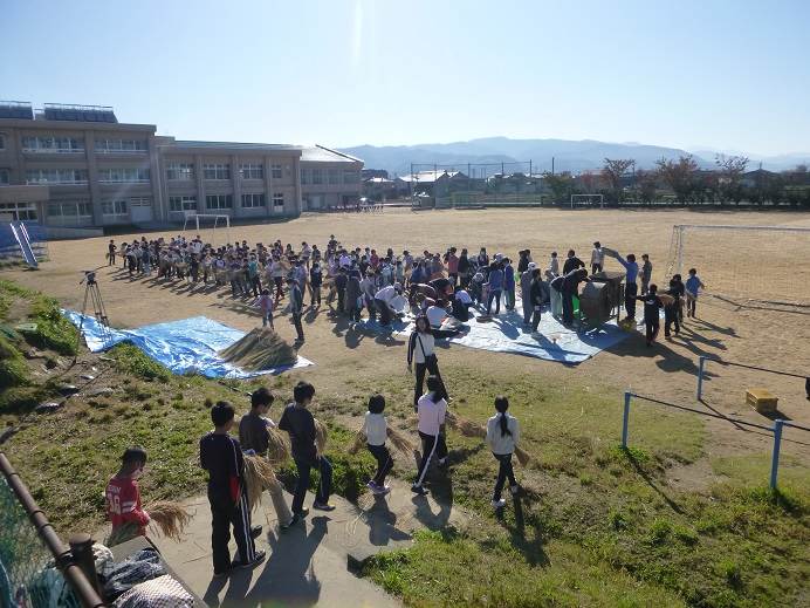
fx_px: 585
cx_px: 405
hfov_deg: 69.4
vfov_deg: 54.9
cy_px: 304
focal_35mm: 25
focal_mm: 4.5
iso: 160
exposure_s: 1/800
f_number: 3.9
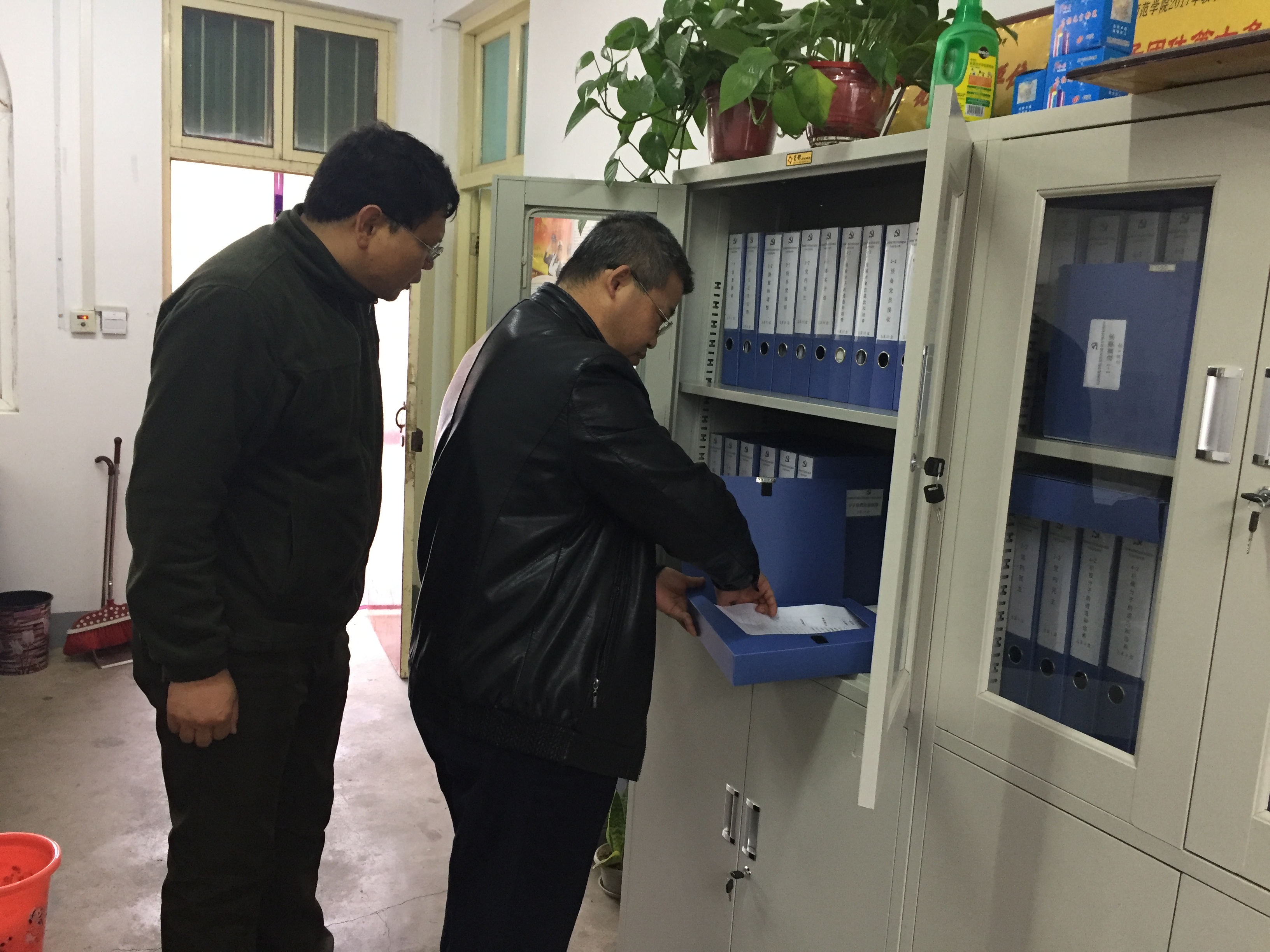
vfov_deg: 48.2
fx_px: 1064
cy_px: 476
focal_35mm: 29
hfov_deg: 61.7
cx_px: 635
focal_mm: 4.15
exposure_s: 1/33
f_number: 2.2
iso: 200
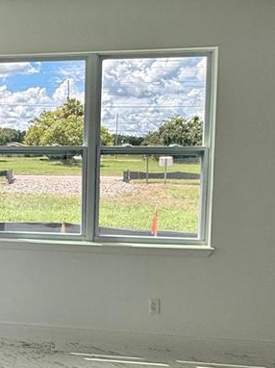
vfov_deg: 43.0
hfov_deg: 29.9
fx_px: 467
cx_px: -18
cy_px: 190
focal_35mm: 44
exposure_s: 1/717
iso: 64
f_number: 2.2
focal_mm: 2.22
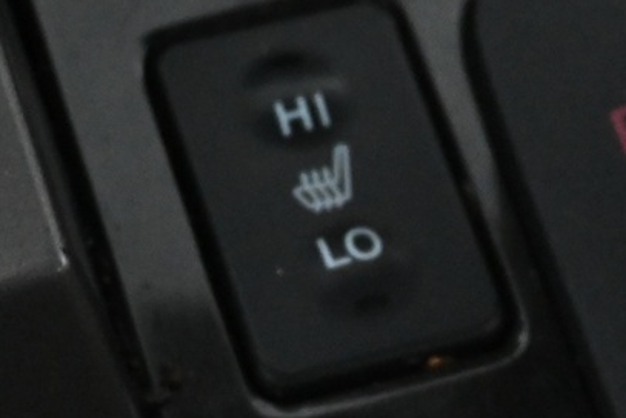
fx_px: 3115
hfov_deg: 11.2
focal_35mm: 179
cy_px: 223
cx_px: 804
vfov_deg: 7.7
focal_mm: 30
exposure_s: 1/50
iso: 4000
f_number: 4.8
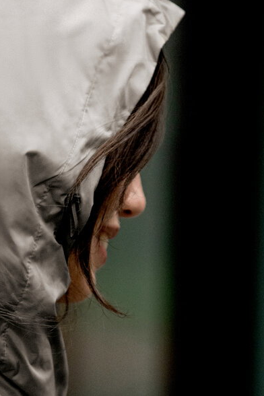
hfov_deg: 2.5
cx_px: 23
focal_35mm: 544
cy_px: 440
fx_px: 5984
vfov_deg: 3.8
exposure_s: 1/1000
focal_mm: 200
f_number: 4
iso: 1600
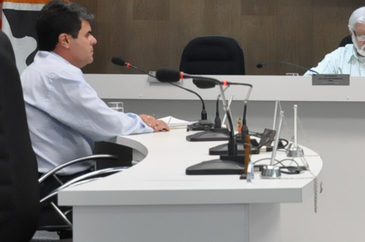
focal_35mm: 131
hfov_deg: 14.7
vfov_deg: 10.4
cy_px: 114
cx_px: 537
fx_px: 1327
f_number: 5.6
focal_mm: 26
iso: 2000
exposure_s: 1/125
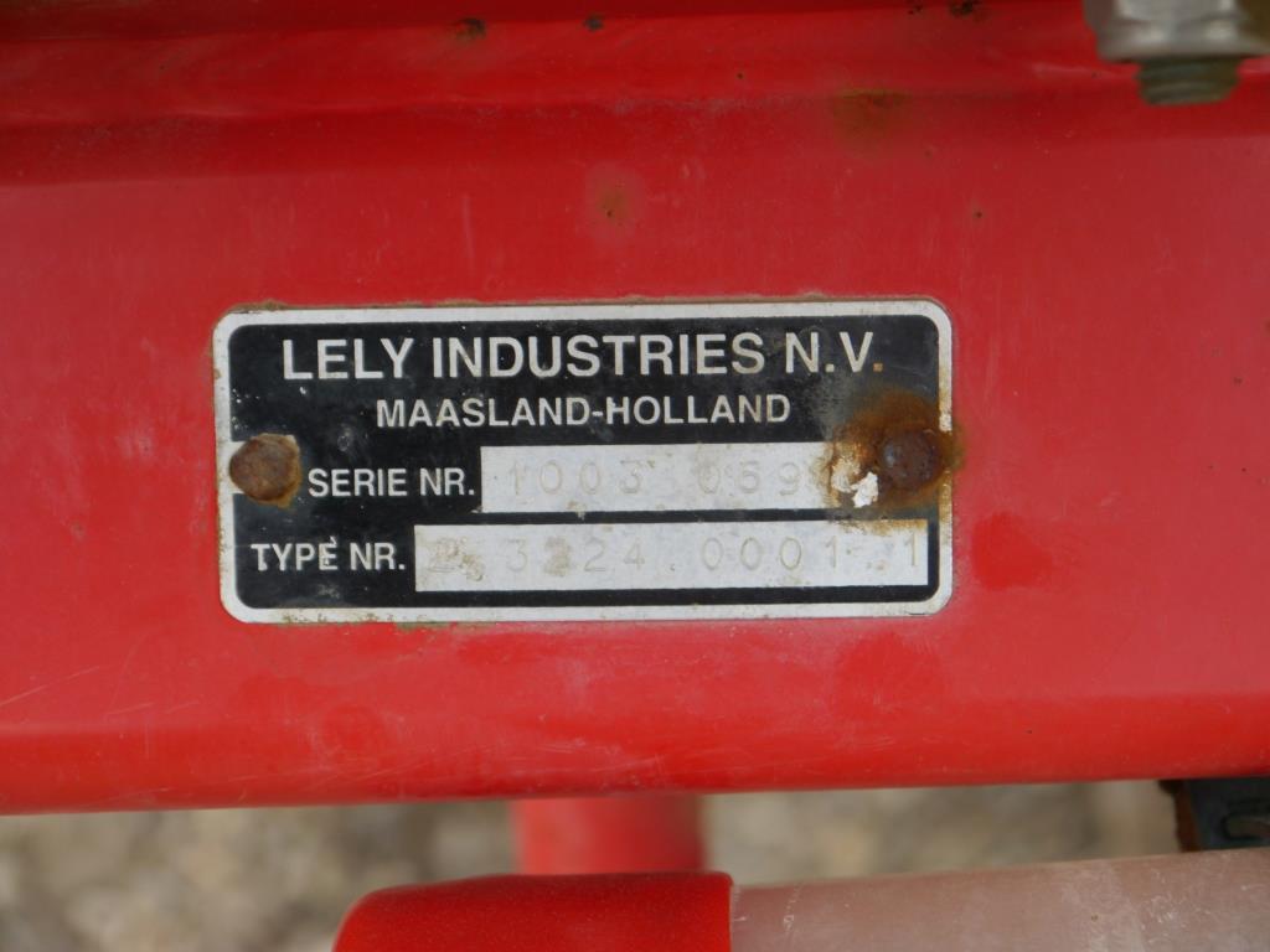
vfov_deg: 19.9
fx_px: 2715
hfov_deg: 26.3
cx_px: 635
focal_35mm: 74
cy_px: 476
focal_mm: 37
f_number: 5.4
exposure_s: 1/80
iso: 200
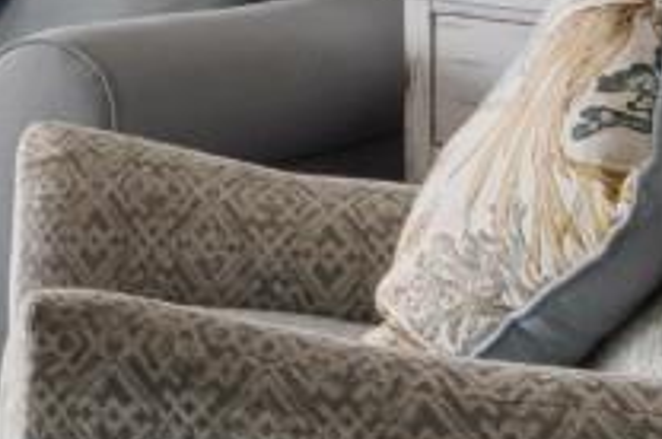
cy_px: -344
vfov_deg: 10.9
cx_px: -742
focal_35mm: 117
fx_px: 2148
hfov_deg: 14.1
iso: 100
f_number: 4.5
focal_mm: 10
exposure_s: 1/13
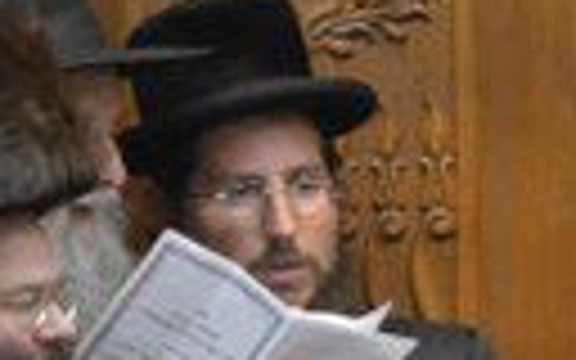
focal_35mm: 665
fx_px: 10439
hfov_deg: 3.1
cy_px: 702
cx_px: 1174
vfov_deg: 2.0
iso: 1600
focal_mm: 70
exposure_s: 1/50
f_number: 4.5
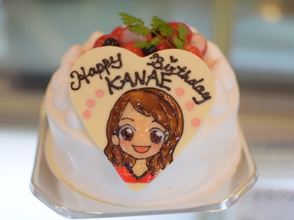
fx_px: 489
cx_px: 142
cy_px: 110
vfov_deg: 25.4
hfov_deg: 33.5
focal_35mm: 58
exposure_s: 1/250
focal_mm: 35
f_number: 1.8
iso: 400
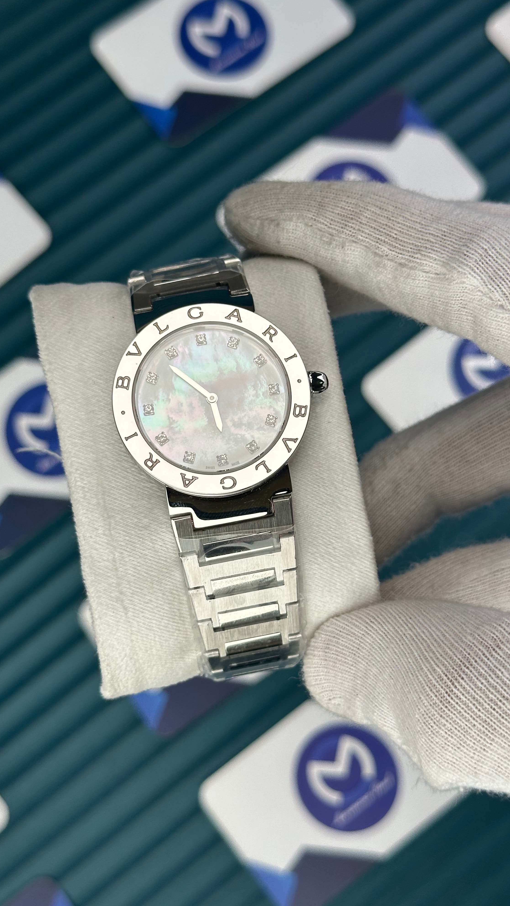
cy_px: 454
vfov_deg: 39.2
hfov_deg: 22.6
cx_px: 254
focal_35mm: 53
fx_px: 1274
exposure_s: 1/1433
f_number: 1.78
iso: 64
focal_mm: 6.86
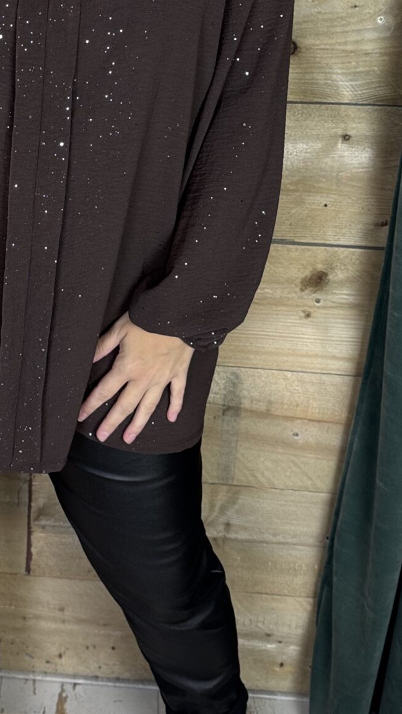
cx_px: 33
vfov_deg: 35.1
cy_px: 161
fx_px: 1099
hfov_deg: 20.3
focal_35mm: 58
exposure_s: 1/100
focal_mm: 6.76
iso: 125
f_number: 1.78
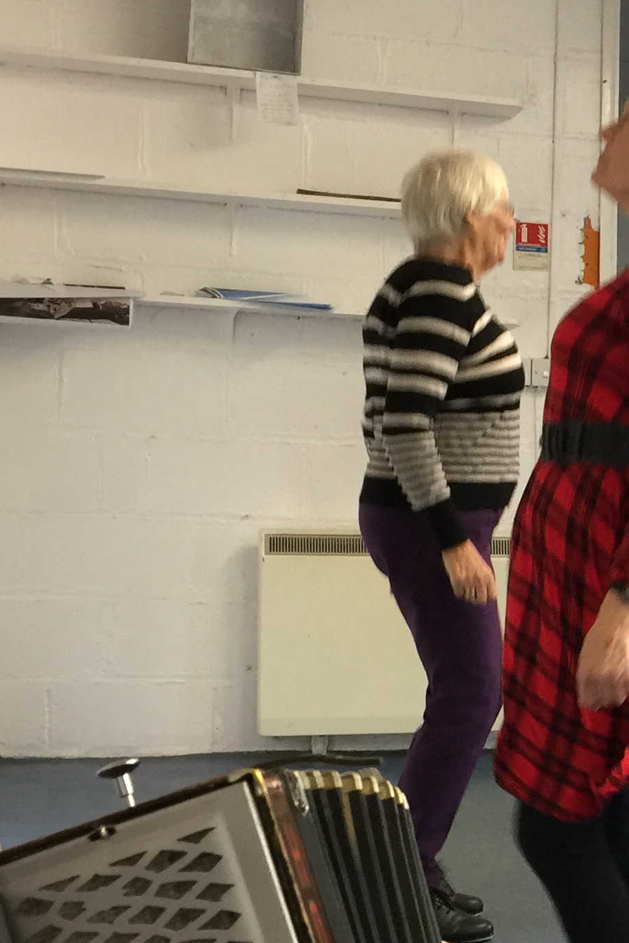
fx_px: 1886
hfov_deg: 17.7
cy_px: 600
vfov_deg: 28.0
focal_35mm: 72
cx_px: 820
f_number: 2.2
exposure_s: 1/17
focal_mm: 4.15
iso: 64
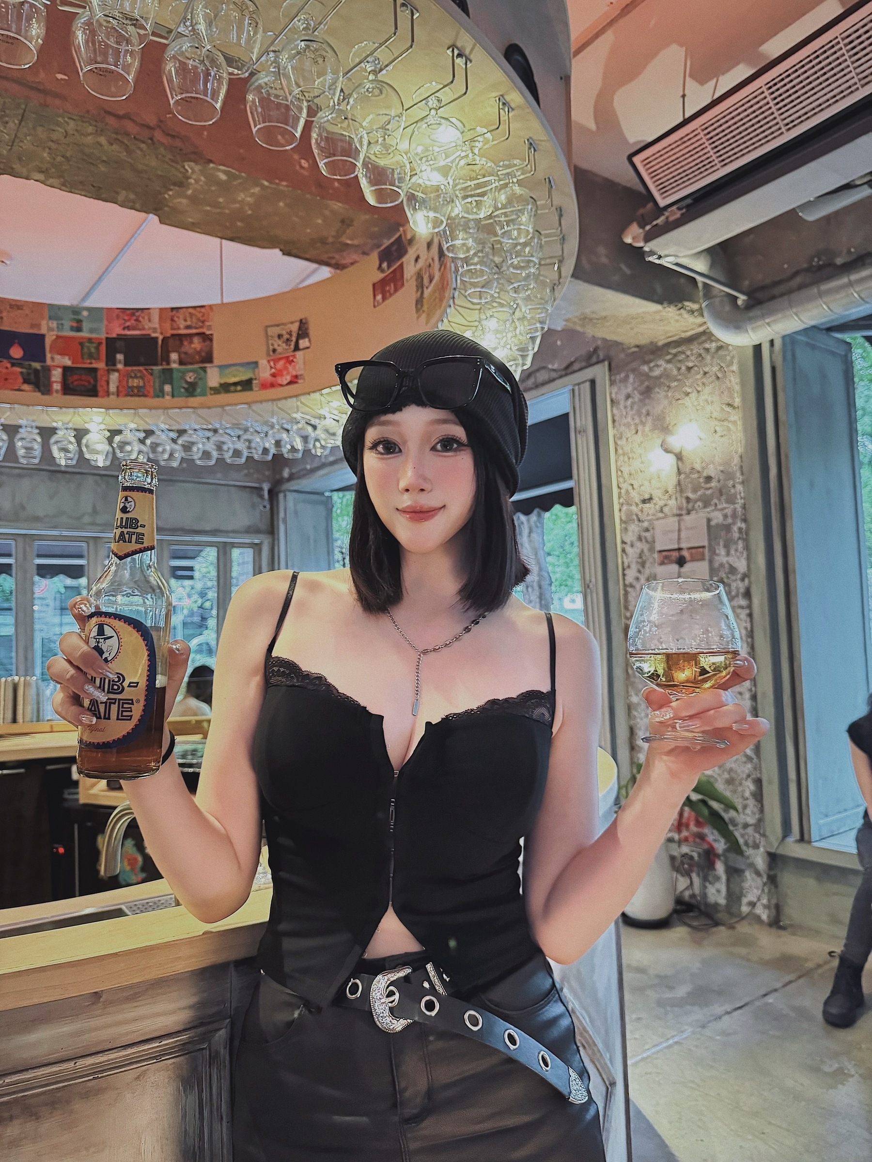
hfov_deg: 56.8
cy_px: 581
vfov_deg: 71.6
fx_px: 806
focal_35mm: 24
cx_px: 436
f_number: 1.78
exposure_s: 1/25
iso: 1000
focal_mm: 6.76
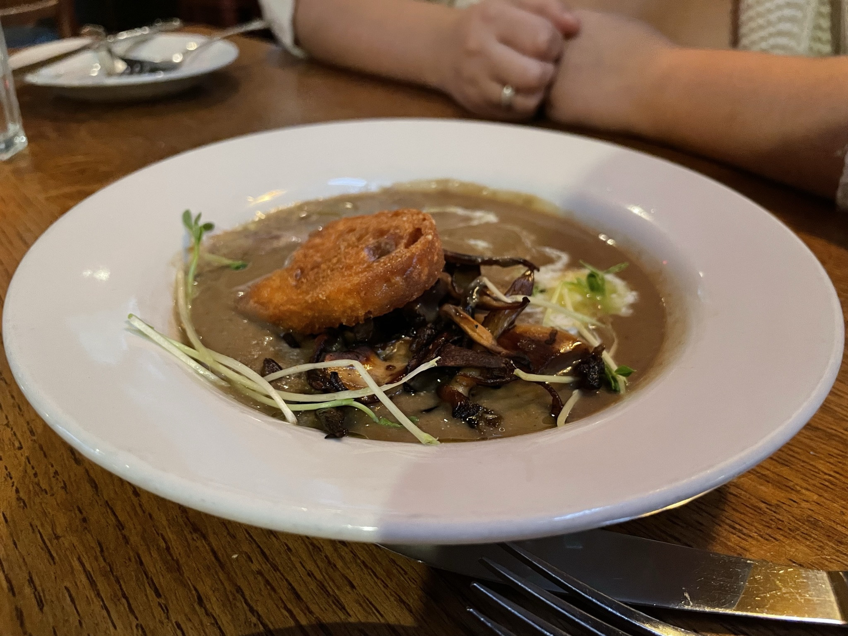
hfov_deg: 67.3
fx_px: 637
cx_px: 424
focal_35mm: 26
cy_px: 318
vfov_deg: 53.1
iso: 800
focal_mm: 4.2
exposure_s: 1/24
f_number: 1.6
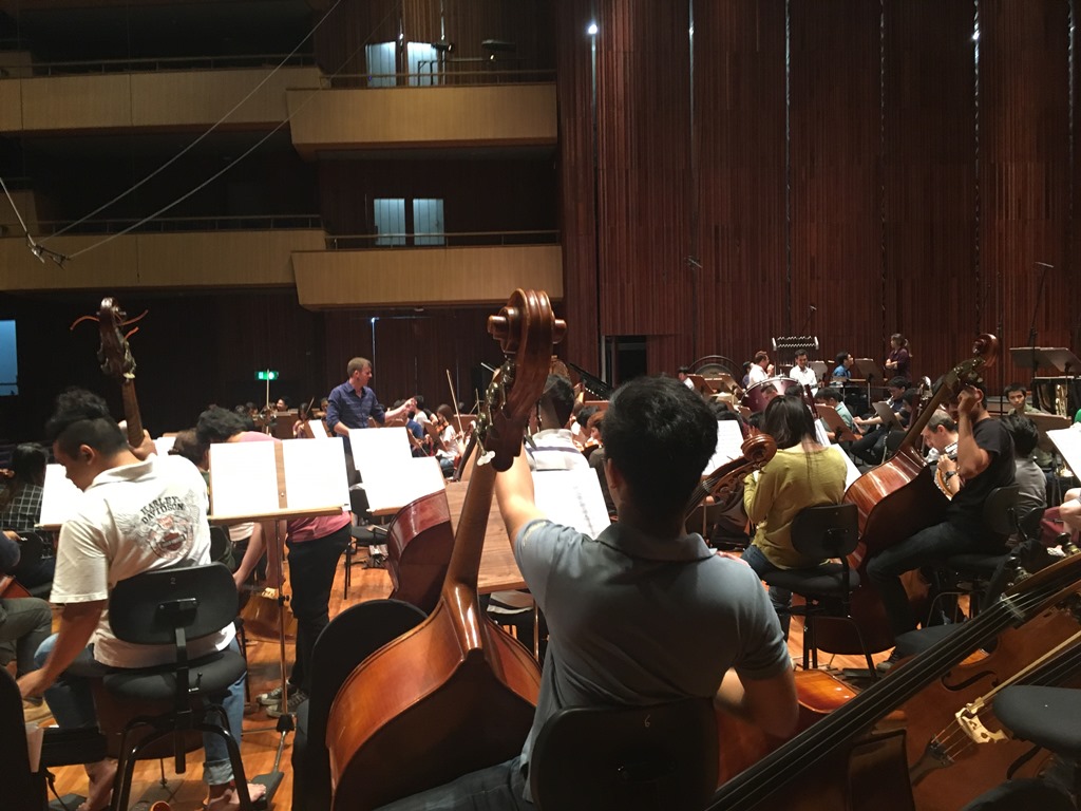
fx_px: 906
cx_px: 540
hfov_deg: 61.7
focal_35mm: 29
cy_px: 406
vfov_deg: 48.2
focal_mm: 4.15
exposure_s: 1/20
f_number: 2.2
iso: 200
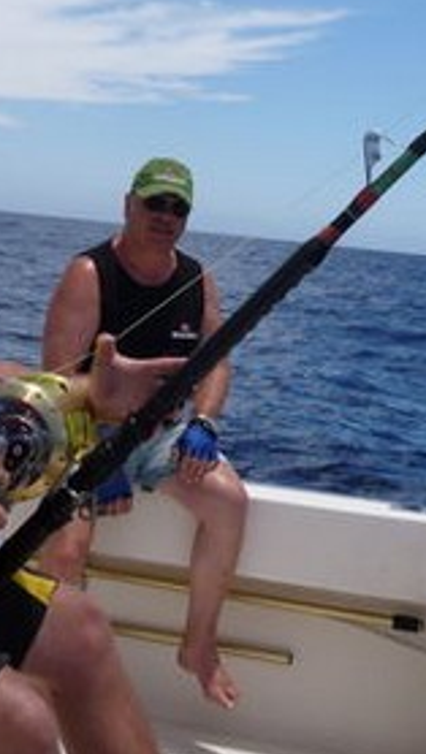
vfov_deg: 30.1
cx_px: 247
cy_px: 190
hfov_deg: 17.5
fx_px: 1381
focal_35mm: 69
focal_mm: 4.9
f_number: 3.3
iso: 100
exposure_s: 1/1300
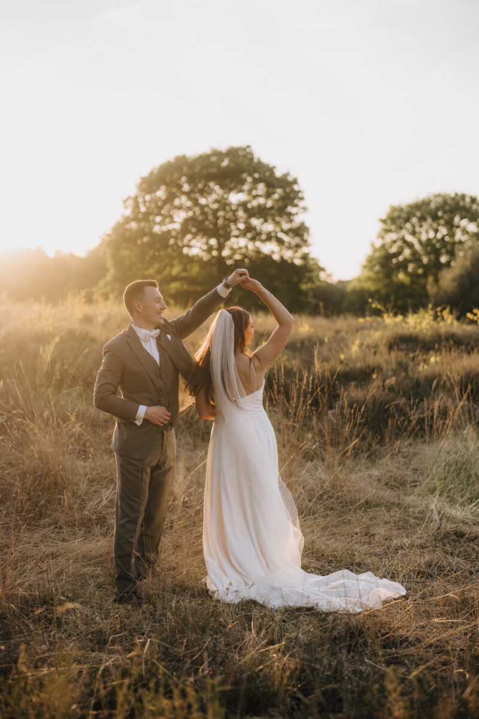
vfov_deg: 39.6
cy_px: 360
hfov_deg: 27.0
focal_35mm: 50
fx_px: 998
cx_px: 240
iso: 160
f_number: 1.6
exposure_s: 1/1600
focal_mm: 50
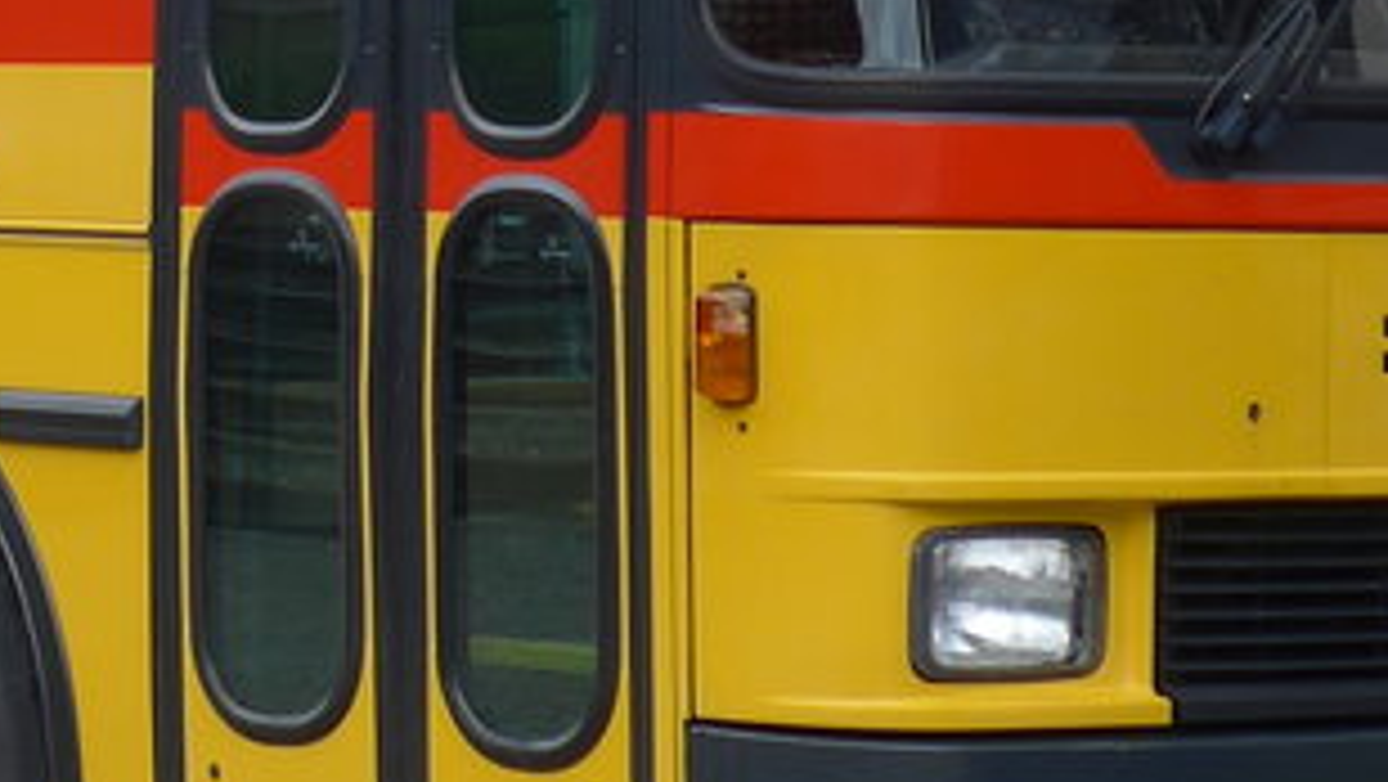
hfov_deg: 9.7
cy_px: -292
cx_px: -216
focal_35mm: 220
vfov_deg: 5.5
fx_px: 8099
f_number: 3.3
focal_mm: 10.7
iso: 80
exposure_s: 1/400
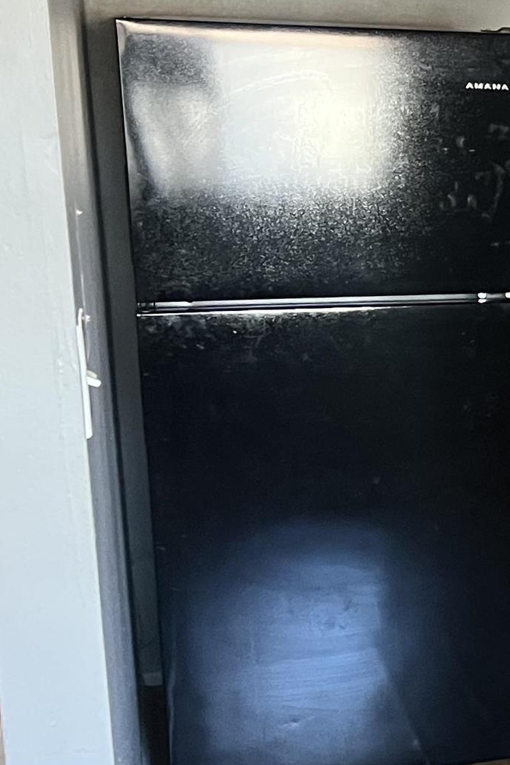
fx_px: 1721
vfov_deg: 25.0
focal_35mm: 81
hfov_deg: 13.8
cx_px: 1071
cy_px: 423
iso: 500
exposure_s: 1/52
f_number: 1.5
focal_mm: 5.7
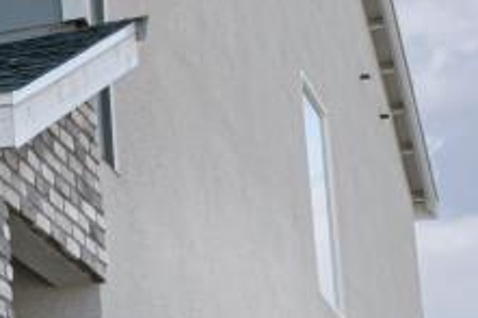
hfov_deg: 10.7
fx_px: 2163
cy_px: 318
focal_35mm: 163
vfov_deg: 8.4
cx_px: -683
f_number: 10
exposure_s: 1/1000
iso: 160
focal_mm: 16
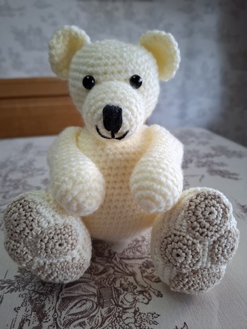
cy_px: 164
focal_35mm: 23
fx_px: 219
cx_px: 124
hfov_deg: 58.9
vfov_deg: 73.9
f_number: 1.8
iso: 250
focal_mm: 5.54
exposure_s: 1/50
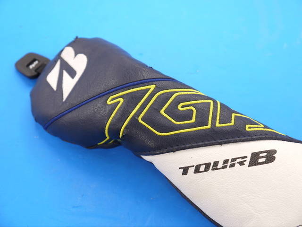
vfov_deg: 26.1
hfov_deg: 34.3
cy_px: 114
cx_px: 151
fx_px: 489
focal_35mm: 56
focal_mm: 28
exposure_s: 1/60
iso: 400
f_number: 4.8
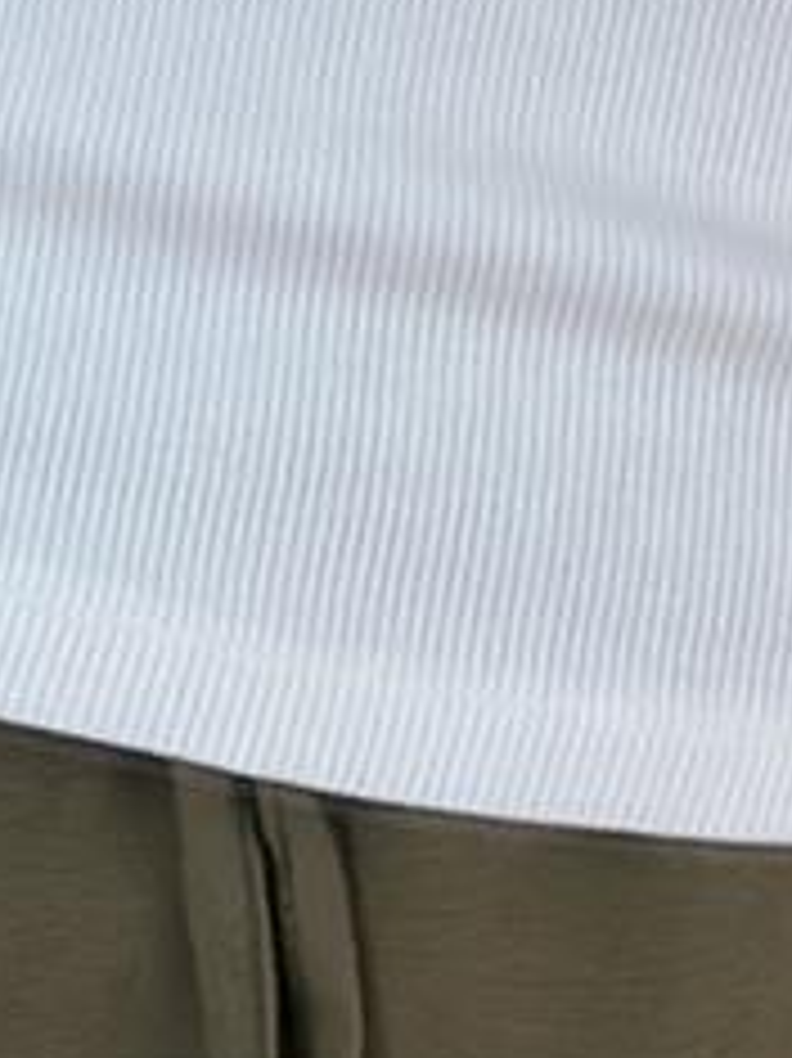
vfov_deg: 6.0
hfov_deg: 4.5
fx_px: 9985
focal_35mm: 327
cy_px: -680
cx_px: 729
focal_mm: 6.86
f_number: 1.78
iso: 80
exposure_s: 1/503
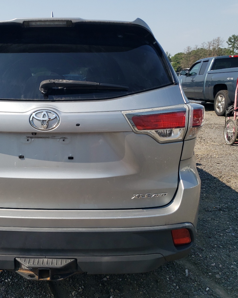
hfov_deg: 39.6
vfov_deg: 50.3
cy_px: 147
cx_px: 49
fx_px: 317
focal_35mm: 36
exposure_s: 1/2500
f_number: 1.5
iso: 50
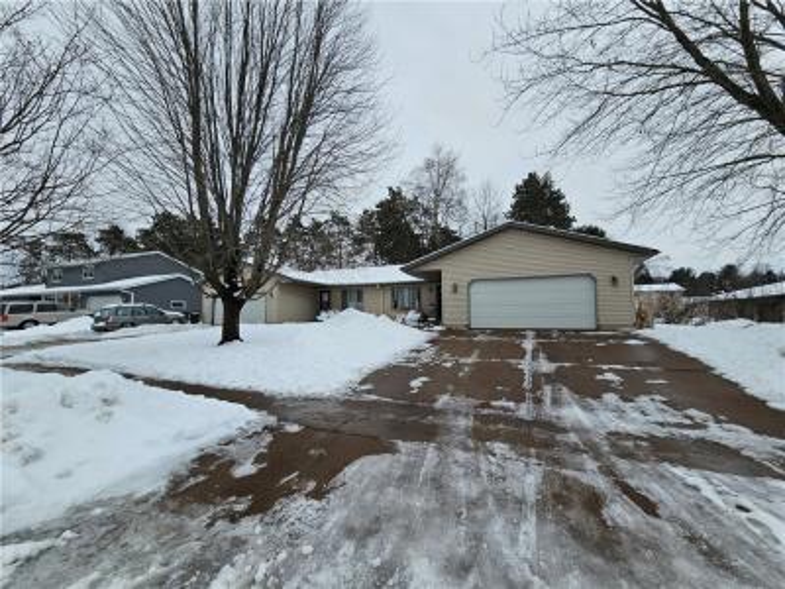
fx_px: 295
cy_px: 294
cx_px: 392
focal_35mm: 13
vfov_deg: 89.9
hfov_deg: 106.2
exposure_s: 1/1073
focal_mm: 2.2
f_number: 2.2
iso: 50
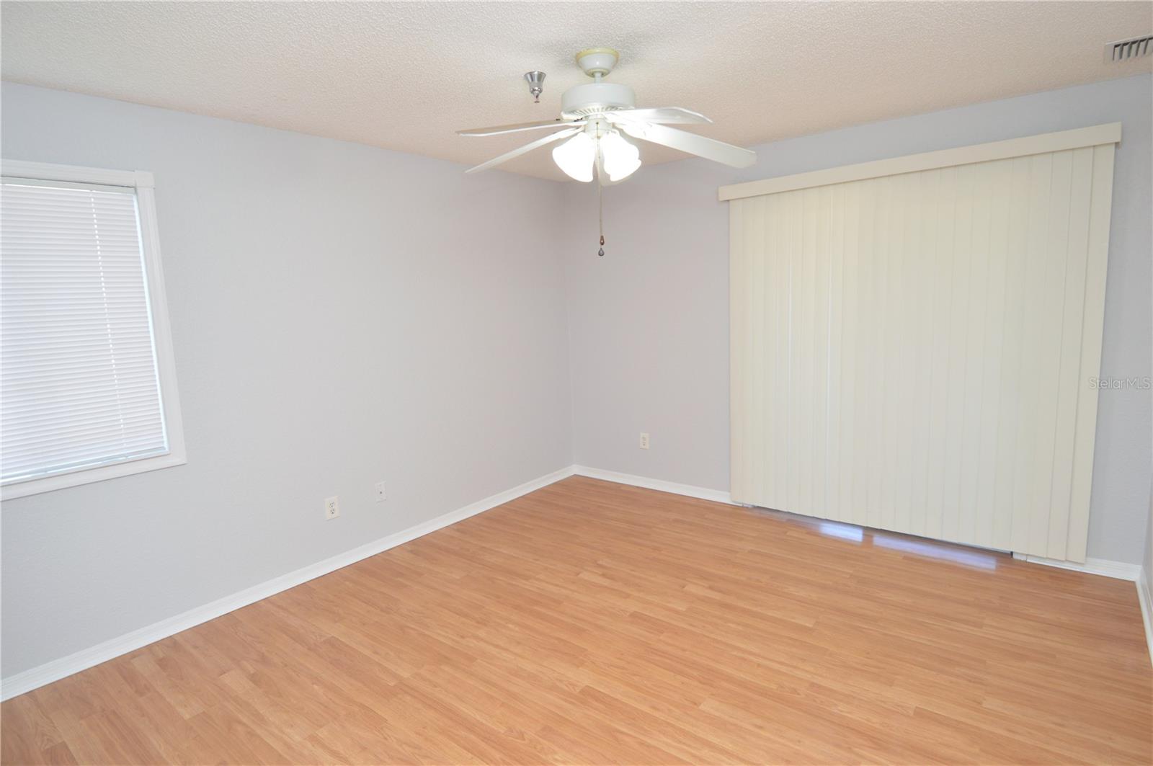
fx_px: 576
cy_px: 383
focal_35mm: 18
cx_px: 576
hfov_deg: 90.1
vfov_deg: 67.3
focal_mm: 12
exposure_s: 1/80
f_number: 4.5
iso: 400
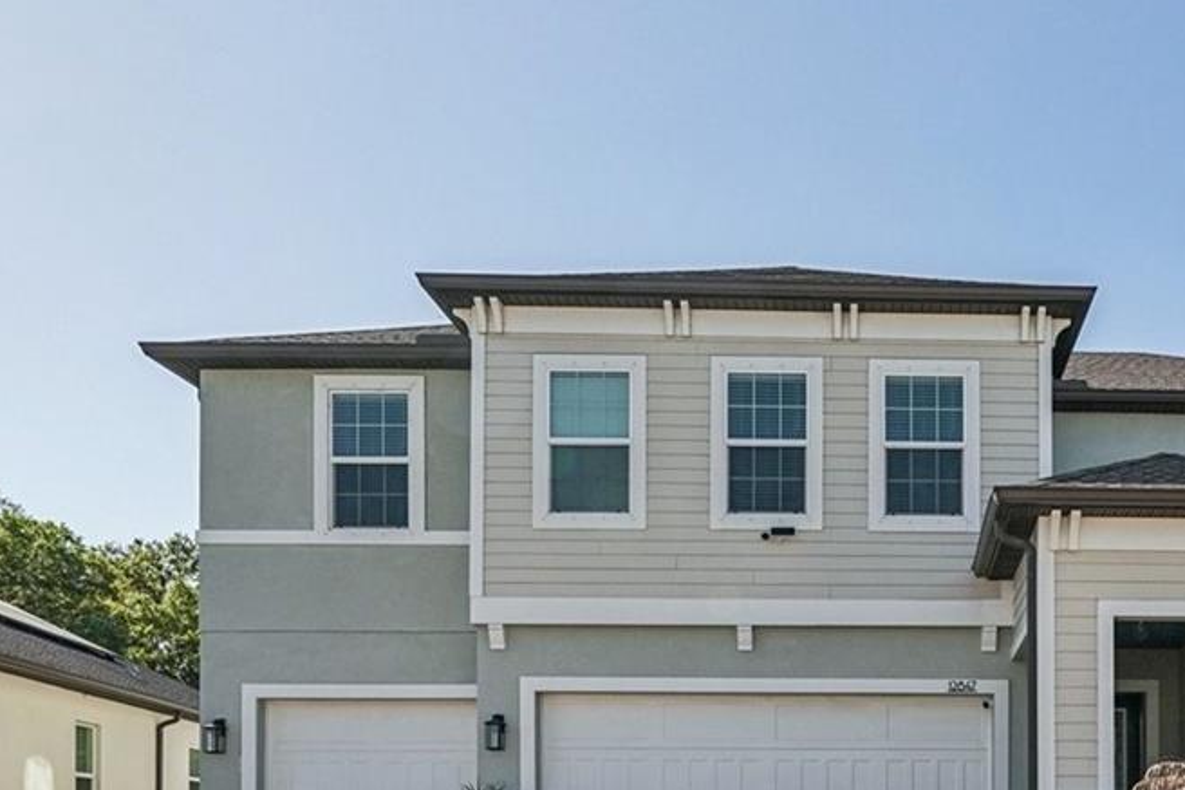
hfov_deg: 47.1
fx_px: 1283
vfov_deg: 32.1
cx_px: 938
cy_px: 747
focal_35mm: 39
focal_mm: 16
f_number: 8
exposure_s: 1/1250
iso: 400
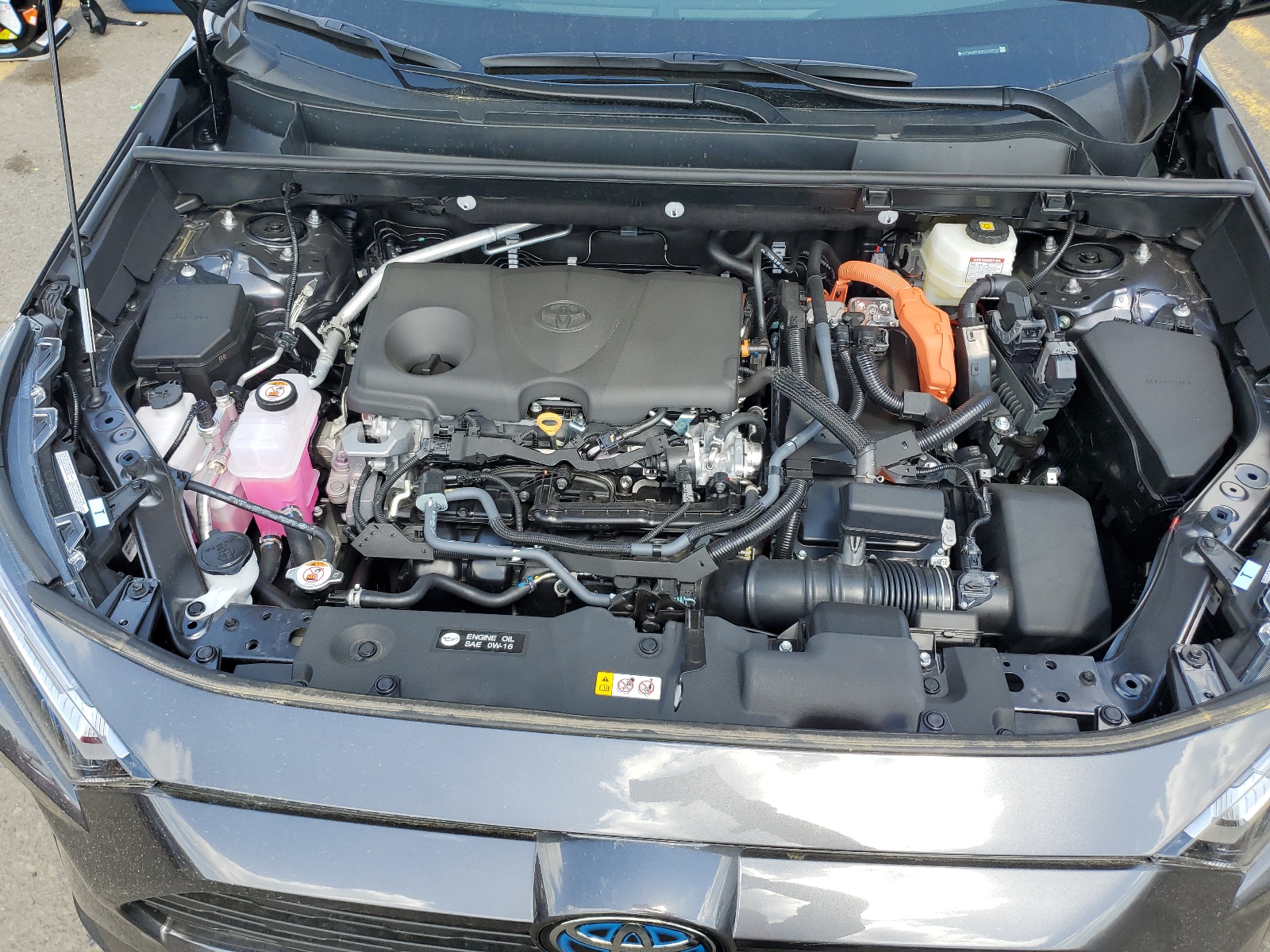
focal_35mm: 26
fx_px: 954
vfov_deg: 53.1
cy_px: 476
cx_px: 635
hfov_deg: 67.3
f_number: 1.5
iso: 50
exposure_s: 1/625
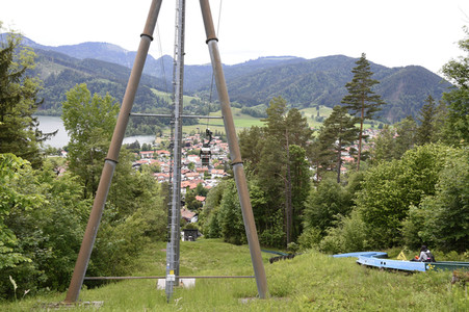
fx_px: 404
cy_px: 156
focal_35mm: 31
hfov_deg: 60.3
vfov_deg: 42.3
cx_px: 234
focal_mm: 31
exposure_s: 1/125
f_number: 11
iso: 500
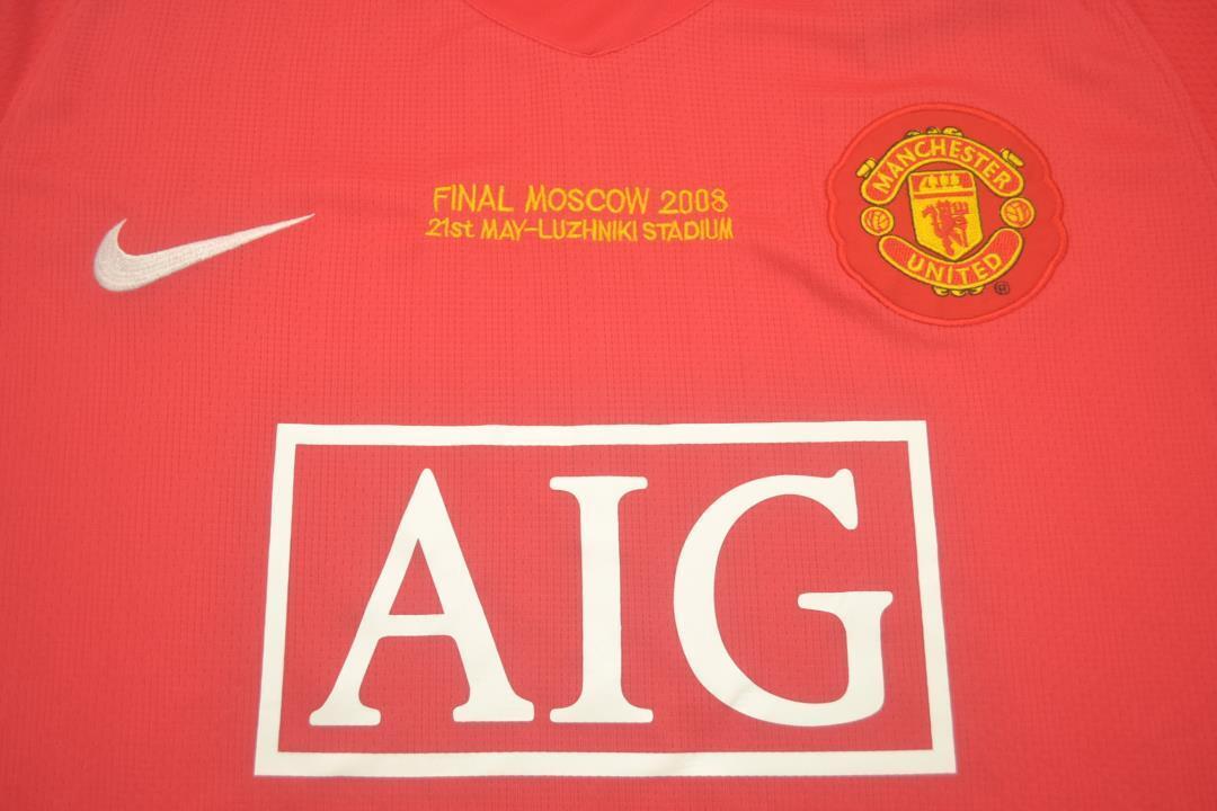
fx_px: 1115
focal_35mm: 33
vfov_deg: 40.0
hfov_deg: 57.2
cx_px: 608
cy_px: 406
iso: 200
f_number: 4
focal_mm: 22
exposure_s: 1/80
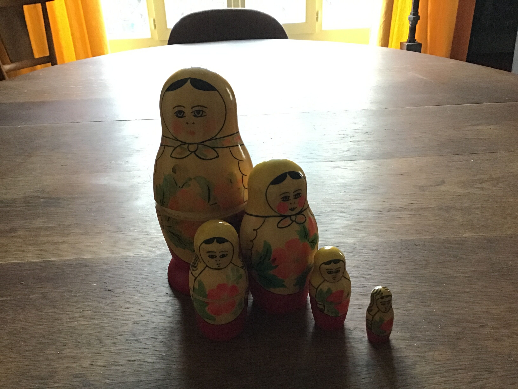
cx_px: 259
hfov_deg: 58.4
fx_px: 464
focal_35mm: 31
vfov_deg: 45.4
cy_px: 194
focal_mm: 3.3
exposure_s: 1/20
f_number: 2.4
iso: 200
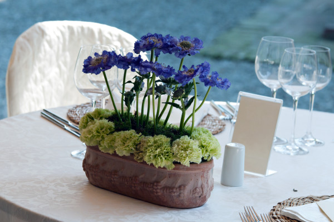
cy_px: 111
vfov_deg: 8.2
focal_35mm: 168
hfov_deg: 12.2
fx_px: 1557
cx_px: 167
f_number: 5.6
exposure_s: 1/1000
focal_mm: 112
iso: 400
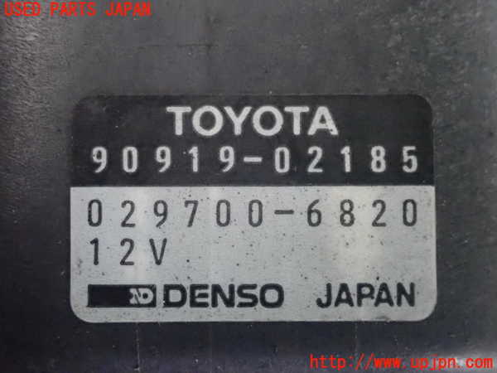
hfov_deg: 29.8
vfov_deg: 22.6
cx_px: 248
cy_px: 186
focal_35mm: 65
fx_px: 933
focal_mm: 11.78
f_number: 3.8
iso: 5000
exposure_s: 1/60
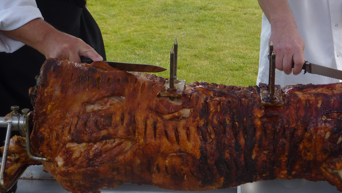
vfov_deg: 14.4
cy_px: 8
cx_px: 235
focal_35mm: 83
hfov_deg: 25.4
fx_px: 753
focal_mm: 8.5
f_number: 3.8
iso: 100
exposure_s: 1/125
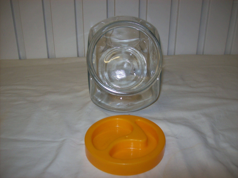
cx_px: 119
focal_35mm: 36
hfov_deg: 51.4
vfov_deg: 39.6
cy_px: 89
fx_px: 247
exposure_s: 1/64
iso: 80
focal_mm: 6
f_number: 2.7
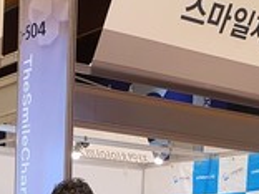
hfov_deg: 19.4
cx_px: 50
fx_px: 748
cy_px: 254
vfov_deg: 14.2
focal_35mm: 100
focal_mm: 4.3
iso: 125
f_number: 2.4
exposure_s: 1/120
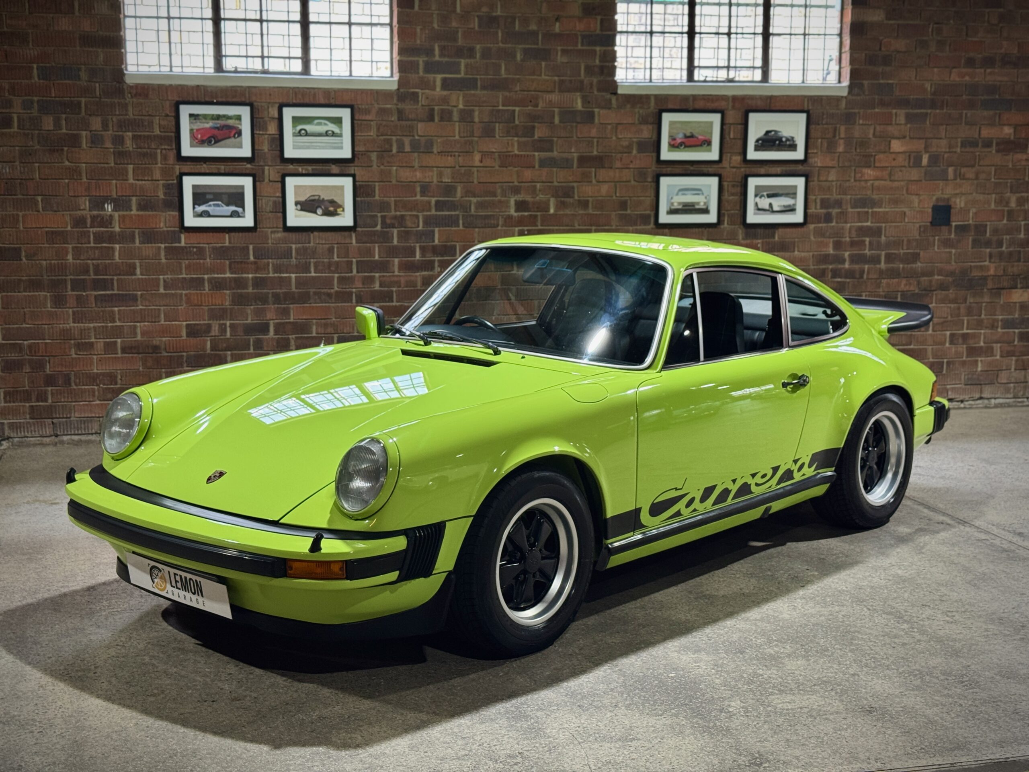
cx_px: 514
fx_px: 1427
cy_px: 386
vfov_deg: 30.3
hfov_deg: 39.7
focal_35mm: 48
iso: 160
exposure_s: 1/50
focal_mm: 6.76
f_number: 1.78
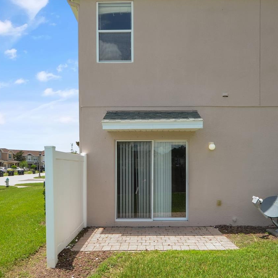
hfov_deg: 64.3
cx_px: 169
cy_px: 154
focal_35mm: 24
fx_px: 218
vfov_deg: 64.9
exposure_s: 1/200
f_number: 8
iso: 200
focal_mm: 10
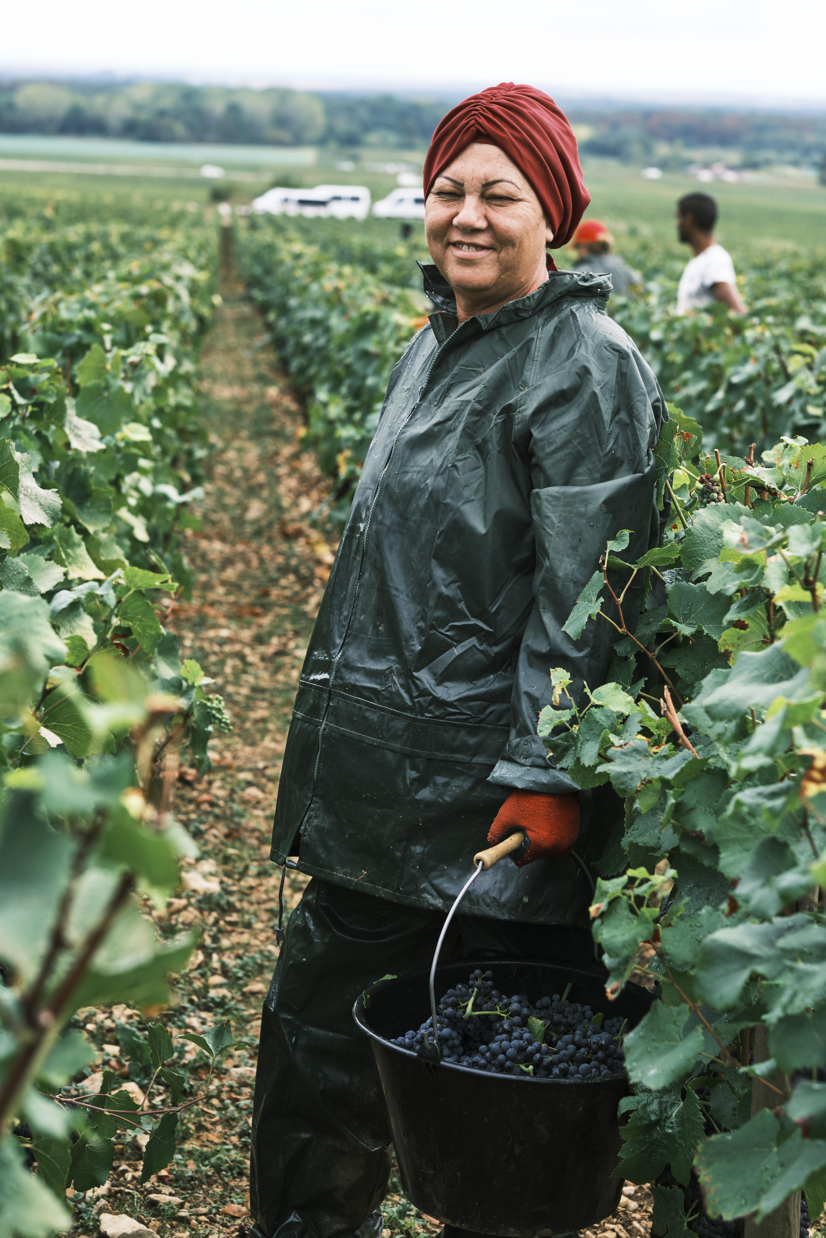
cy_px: 619
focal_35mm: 75
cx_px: 413
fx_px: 2581
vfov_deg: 27.0
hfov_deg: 18.2
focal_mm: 50
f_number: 4
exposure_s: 1/250
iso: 160
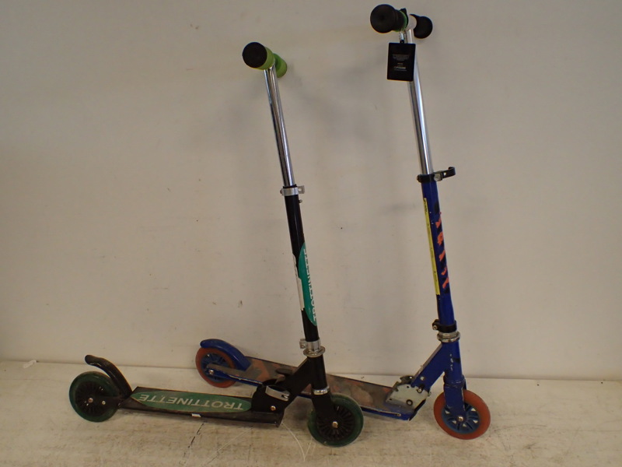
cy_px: 234
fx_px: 539
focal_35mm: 30
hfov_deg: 60.0
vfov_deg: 46.8
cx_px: 311
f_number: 2.3
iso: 640
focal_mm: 5.5
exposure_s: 1/125
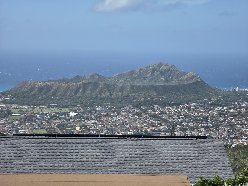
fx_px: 824
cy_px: 93
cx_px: 124
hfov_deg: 17.1
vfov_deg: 12.9
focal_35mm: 115
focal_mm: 18.6
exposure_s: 1/1789
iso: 64
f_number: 3.4
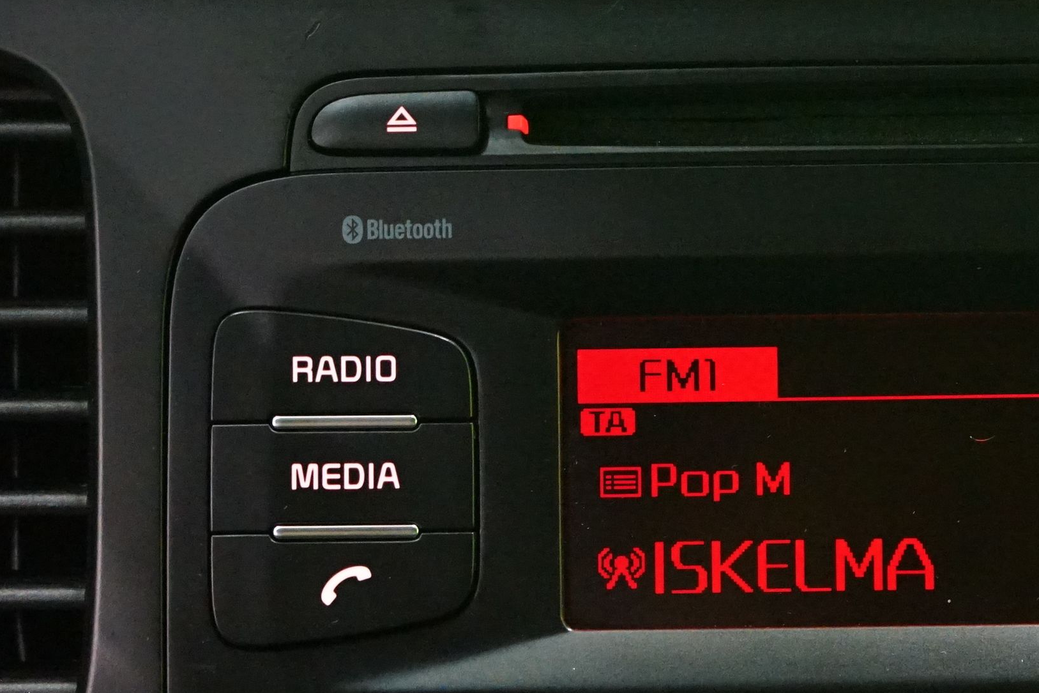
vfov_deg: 13.1
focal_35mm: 104
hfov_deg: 19.2
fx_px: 3002
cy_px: 505
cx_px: 1000
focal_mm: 43
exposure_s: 1/13
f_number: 4.5
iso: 6400
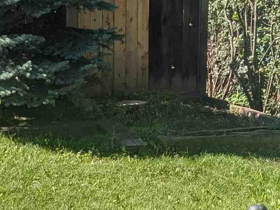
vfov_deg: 12.1
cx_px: 125
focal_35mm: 122
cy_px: 39
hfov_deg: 16.1
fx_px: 987
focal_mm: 4.38
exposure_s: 1/1063
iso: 49
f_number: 1.73
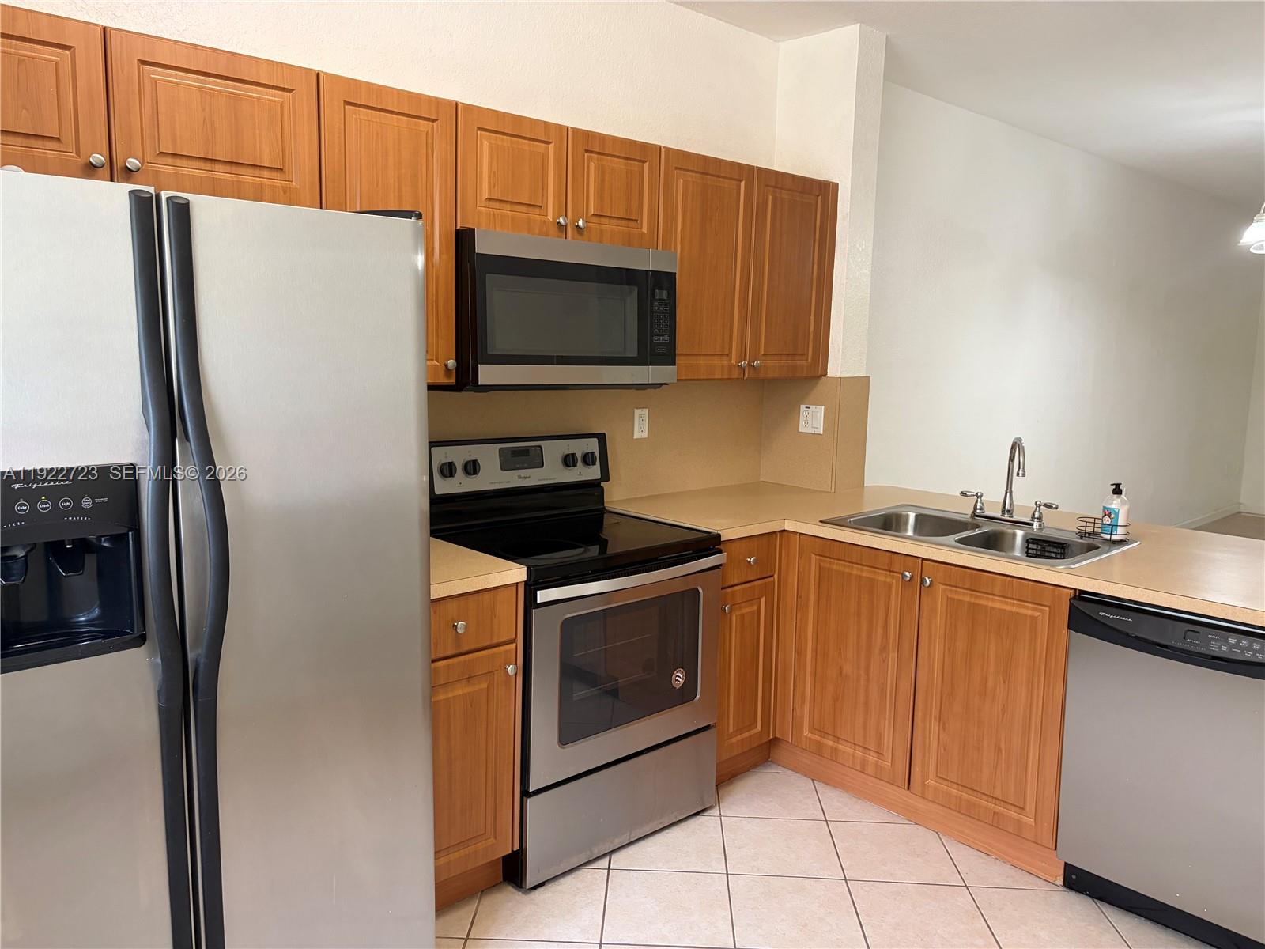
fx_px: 950
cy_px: 474
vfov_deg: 53.1
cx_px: 632
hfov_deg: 67.3
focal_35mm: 26
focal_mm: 5.96
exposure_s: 1/60
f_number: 1.6
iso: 200
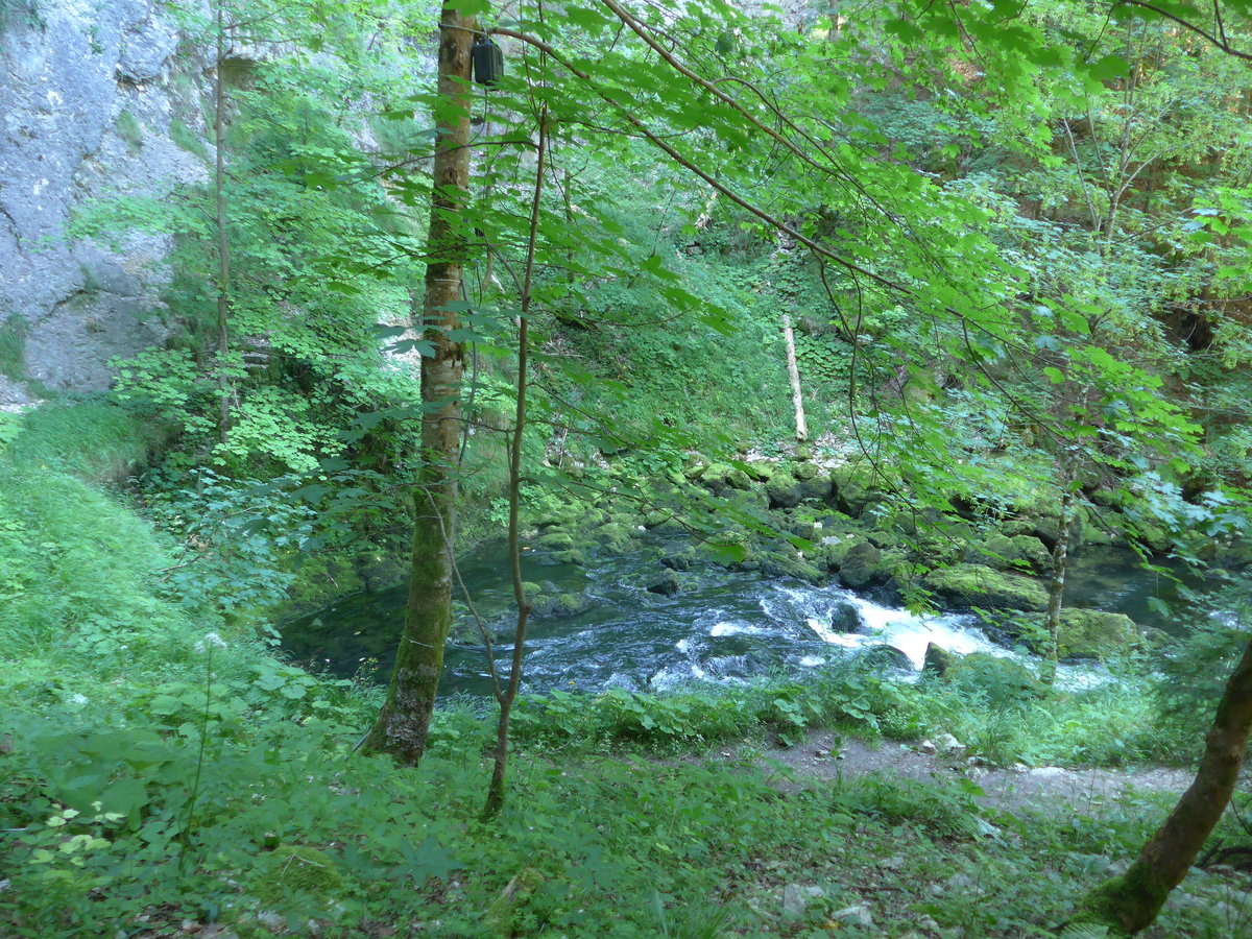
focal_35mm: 29
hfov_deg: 61.7
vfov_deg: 48.2
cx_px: 626
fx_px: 1049
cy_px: 470
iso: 250
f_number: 2
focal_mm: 6
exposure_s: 1/60
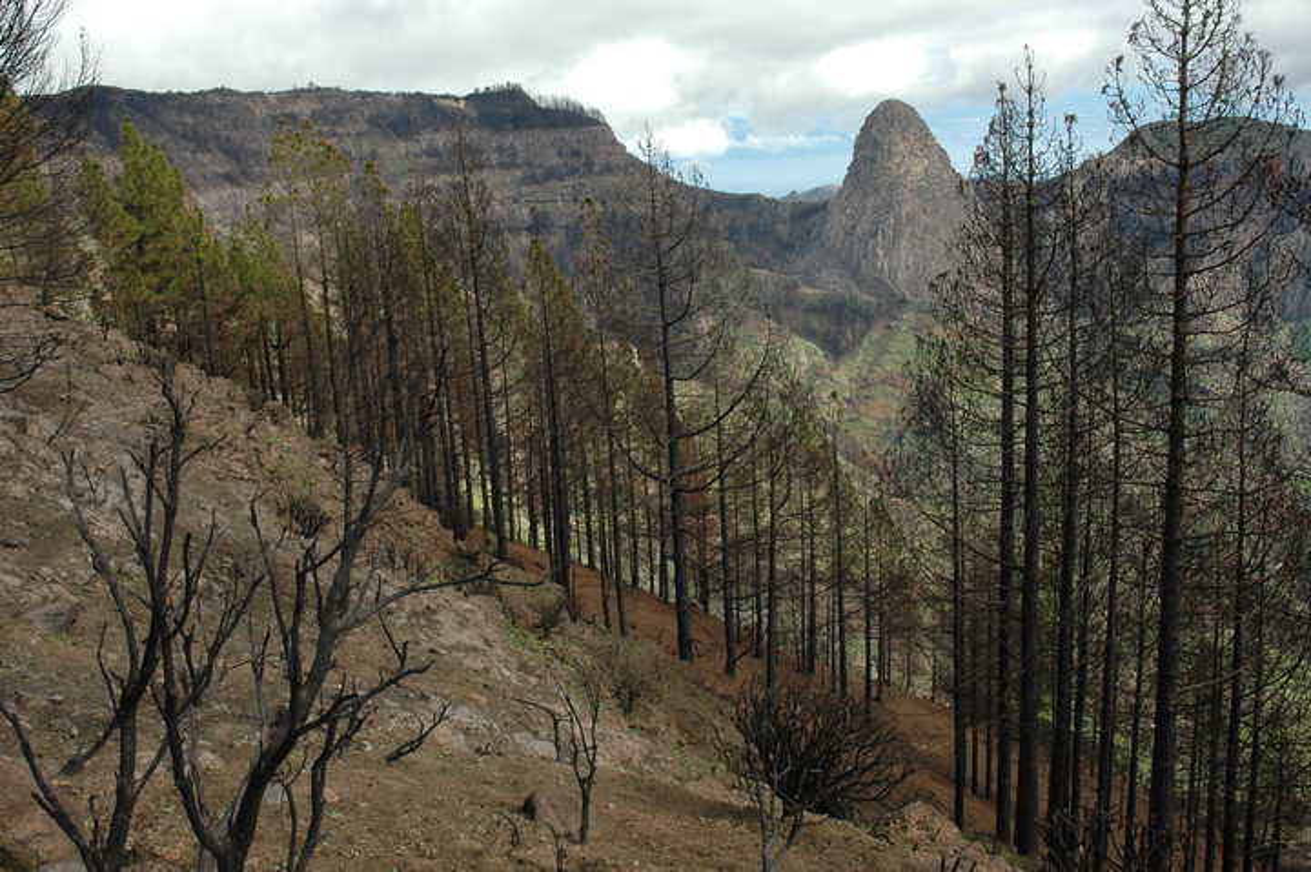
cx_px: 656
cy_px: 436
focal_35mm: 36
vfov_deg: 36.8
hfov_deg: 53.2
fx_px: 1310
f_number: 9
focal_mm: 24
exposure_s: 1/320
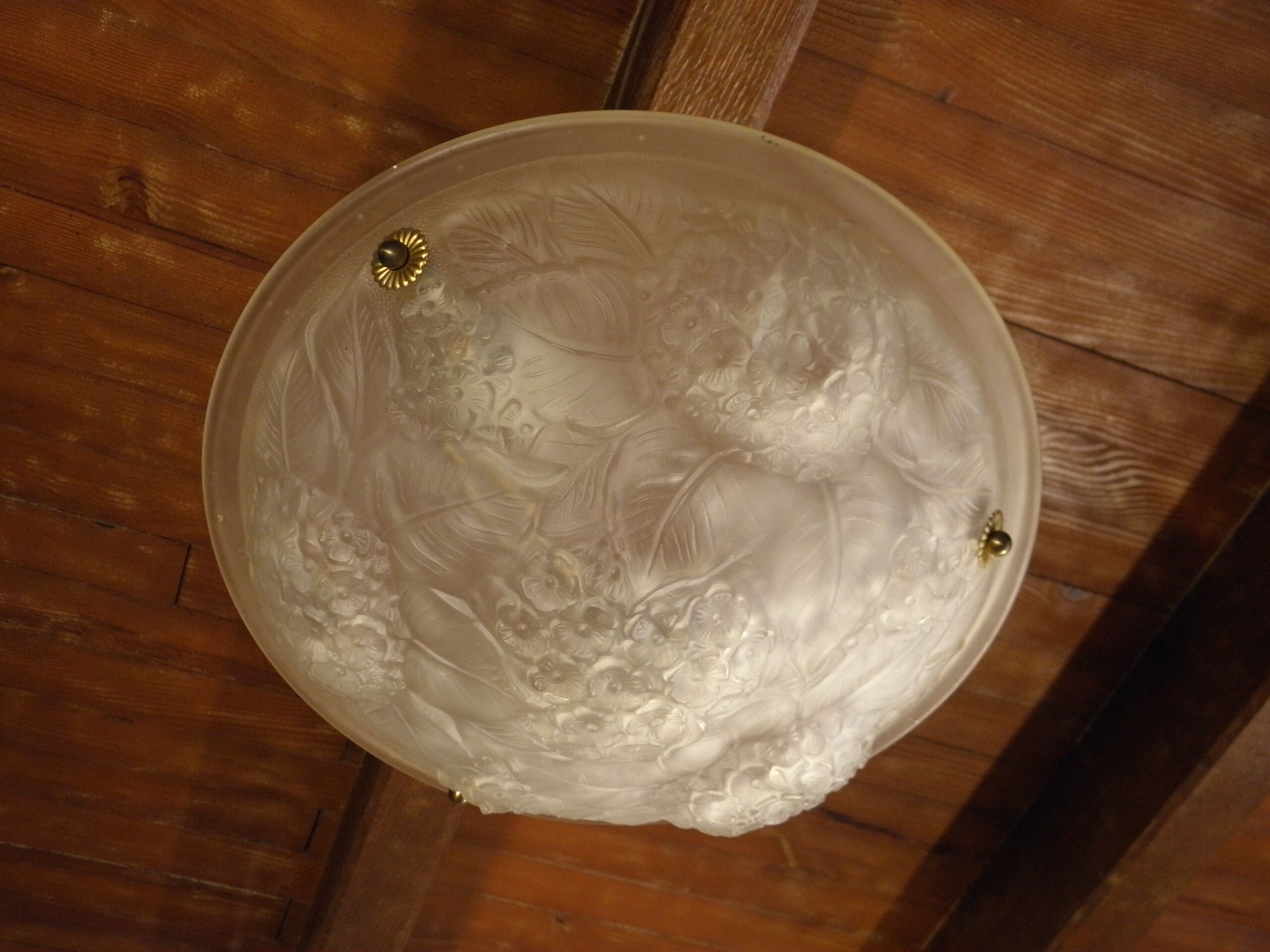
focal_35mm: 36
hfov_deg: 51.4
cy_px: 476
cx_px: 635
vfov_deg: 39.7
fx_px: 1321
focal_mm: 6.4
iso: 200
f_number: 3.7
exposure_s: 1/30
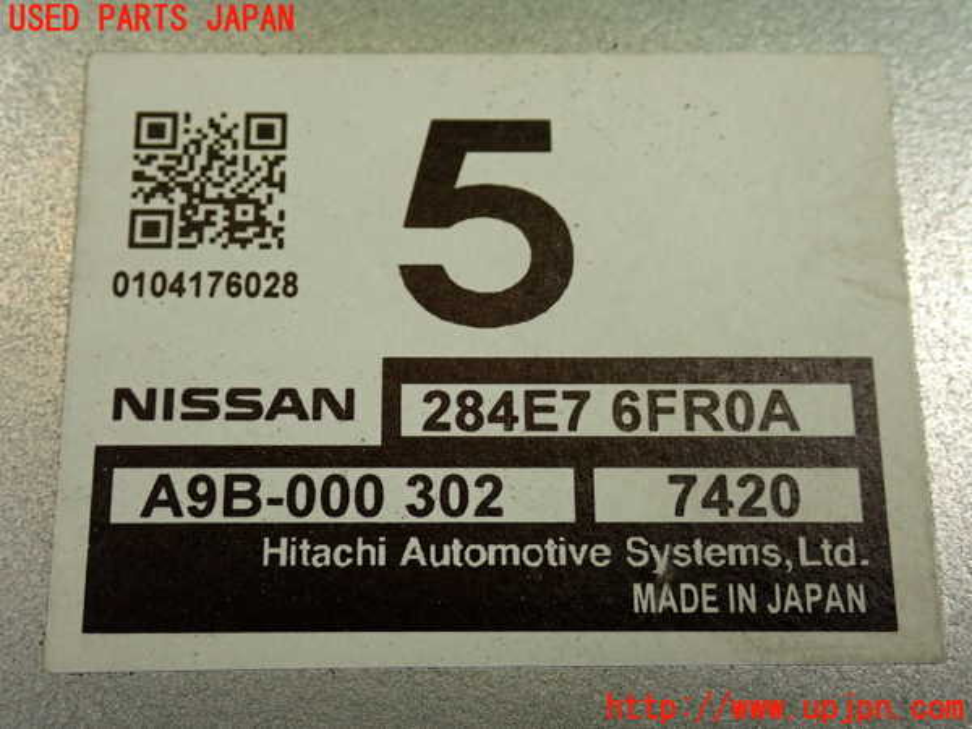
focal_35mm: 58
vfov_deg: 25.2
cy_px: 364
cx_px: 486
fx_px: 1629
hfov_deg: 33.2
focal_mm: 10.35
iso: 500
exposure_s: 1/125
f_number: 3.5
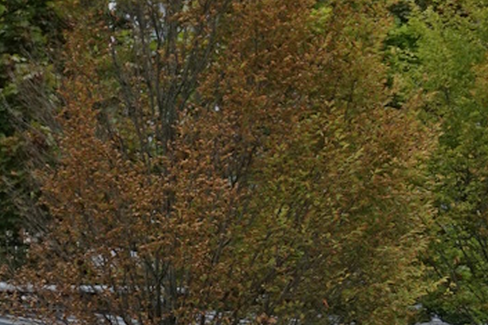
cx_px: 417
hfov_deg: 5.6
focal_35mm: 371
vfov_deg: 3.7
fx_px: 5027
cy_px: 494
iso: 125
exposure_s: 1/200
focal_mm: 40.05
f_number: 3.2
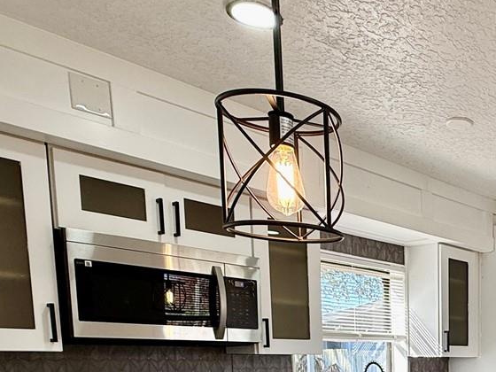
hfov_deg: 40.3
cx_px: 510
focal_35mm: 40
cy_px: 429
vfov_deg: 31.1
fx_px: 573
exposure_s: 1/120
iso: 80
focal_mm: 2.22
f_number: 2.2
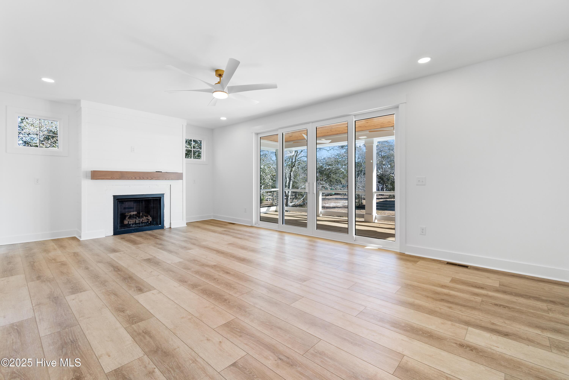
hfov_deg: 100.4
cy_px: 190
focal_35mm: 15
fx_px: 237
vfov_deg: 77.3
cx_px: 284
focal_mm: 10
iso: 100
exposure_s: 1/40
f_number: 4.5
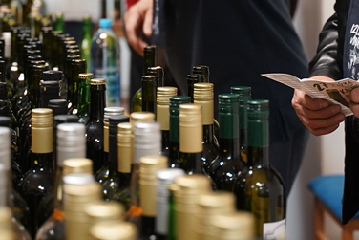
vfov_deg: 12.4
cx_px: 209
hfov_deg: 18.7
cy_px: -10
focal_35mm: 109
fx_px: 1087
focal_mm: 50
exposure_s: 1/80
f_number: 2.8
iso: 2000
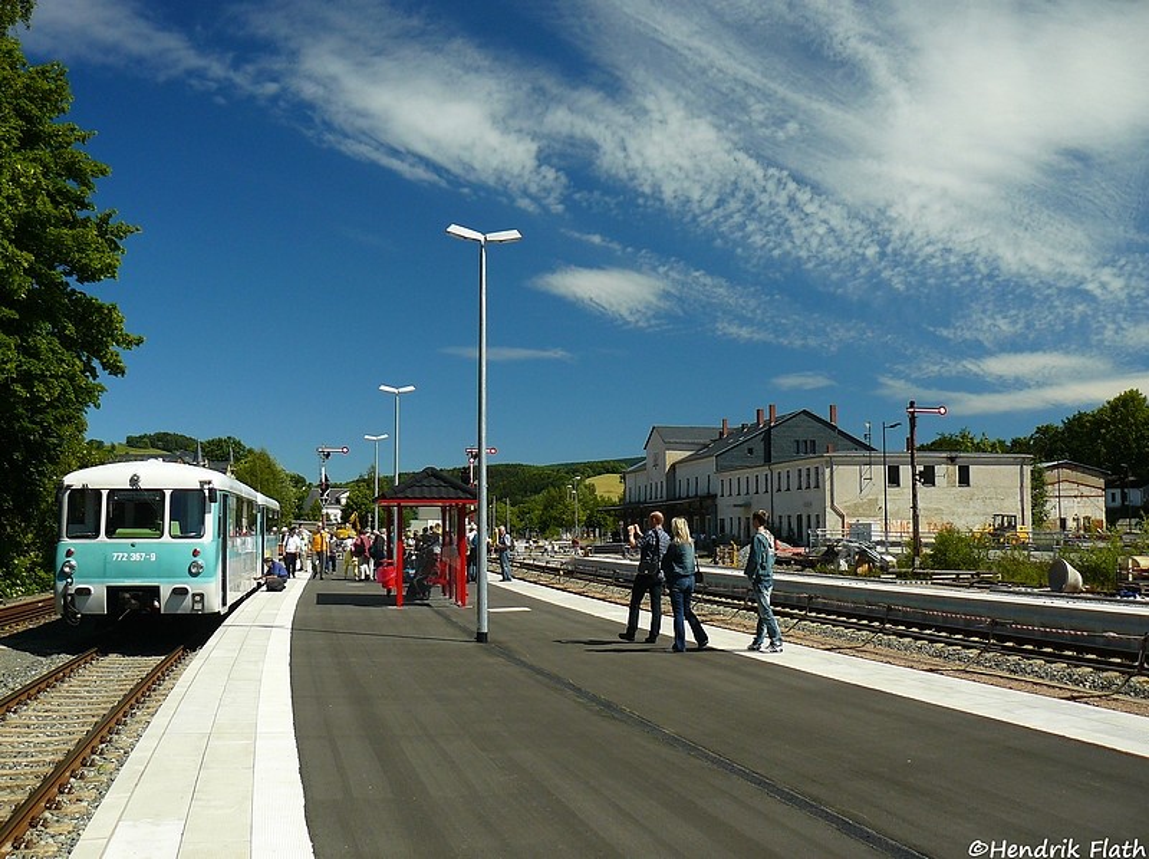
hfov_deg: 51.4
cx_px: 574
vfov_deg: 39.6
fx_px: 1194
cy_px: 430
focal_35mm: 36
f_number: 2.8
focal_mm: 6
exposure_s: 1/640
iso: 100
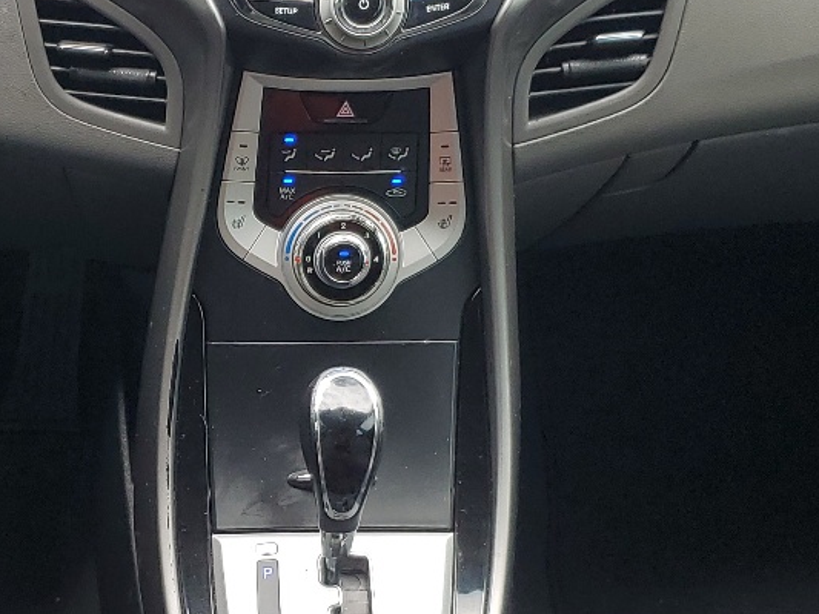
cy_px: 459
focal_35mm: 78
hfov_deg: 24.6
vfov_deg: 18.8
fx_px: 1846
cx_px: 163
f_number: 1.5
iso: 50
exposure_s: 1/185
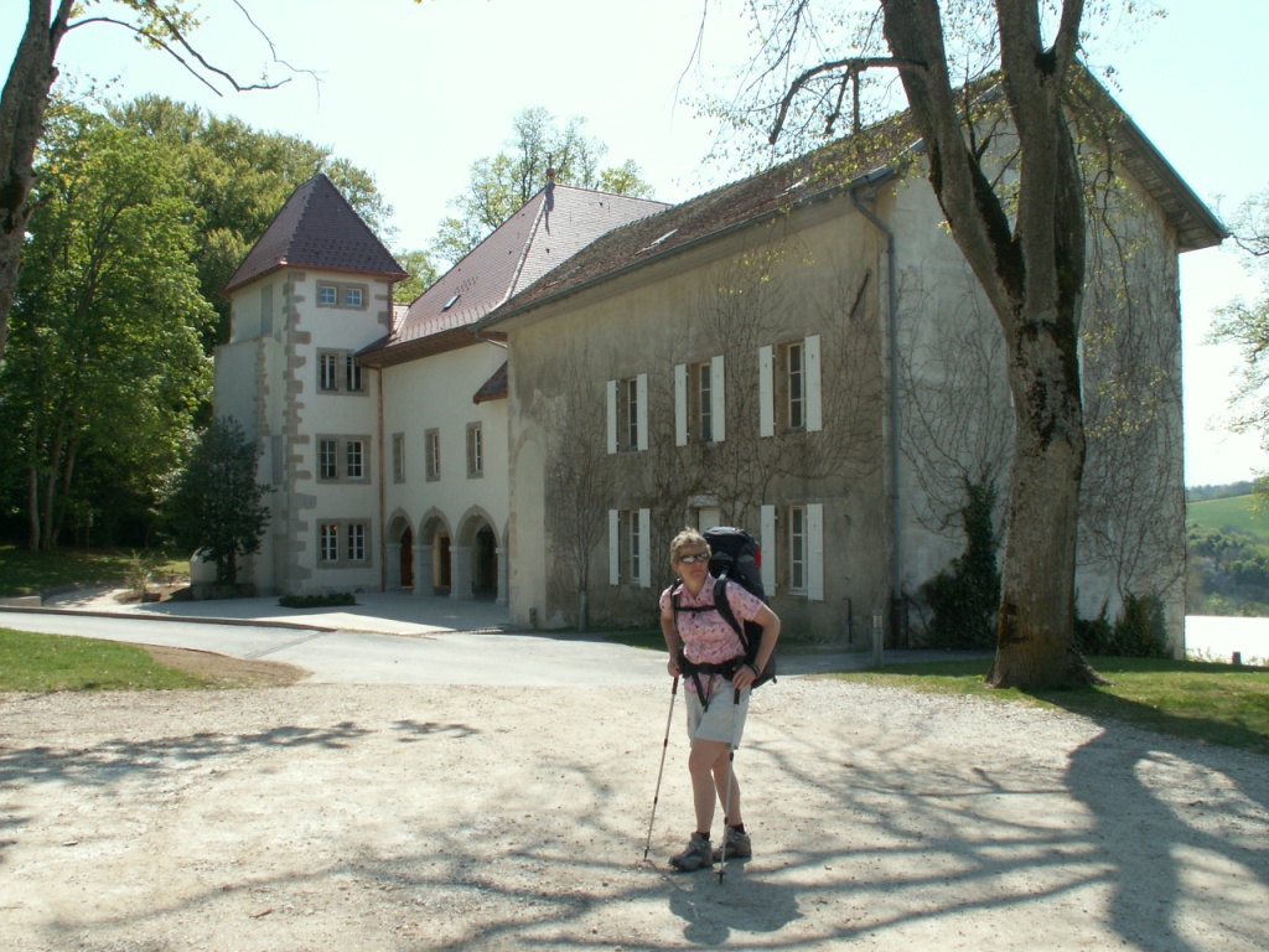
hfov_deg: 52.6
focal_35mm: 35
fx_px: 1283
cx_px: 634
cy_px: 476
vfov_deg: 40.7
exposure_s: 1/200
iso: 50
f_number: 5.6
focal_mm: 5.86
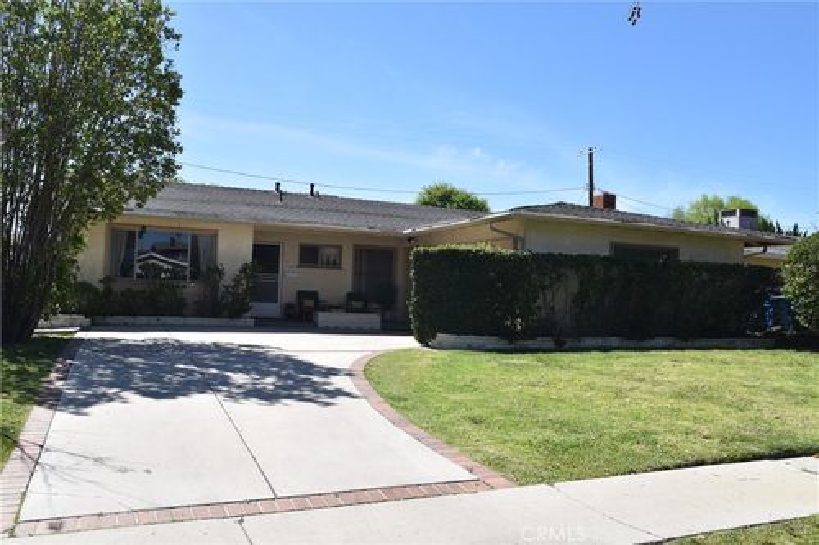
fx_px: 705
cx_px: 410
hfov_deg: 60.3
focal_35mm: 31
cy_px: 272
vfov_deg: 42.3
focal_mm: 31
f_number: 14
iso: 800
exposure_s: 1/800
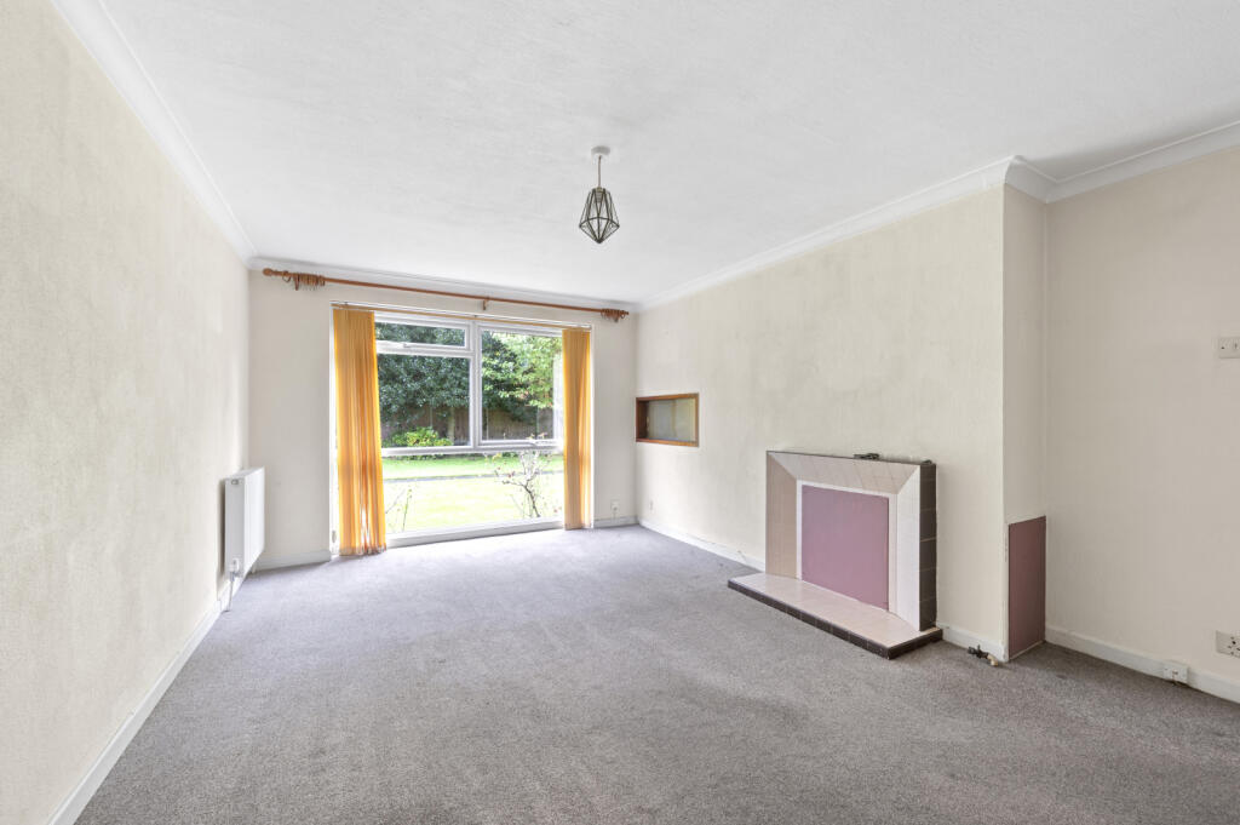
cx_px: 620
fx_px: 482
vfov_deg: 81.1
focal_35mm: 14
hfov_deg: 104.3
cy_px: 412
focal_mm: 14
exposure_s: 10
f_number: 16
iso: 200
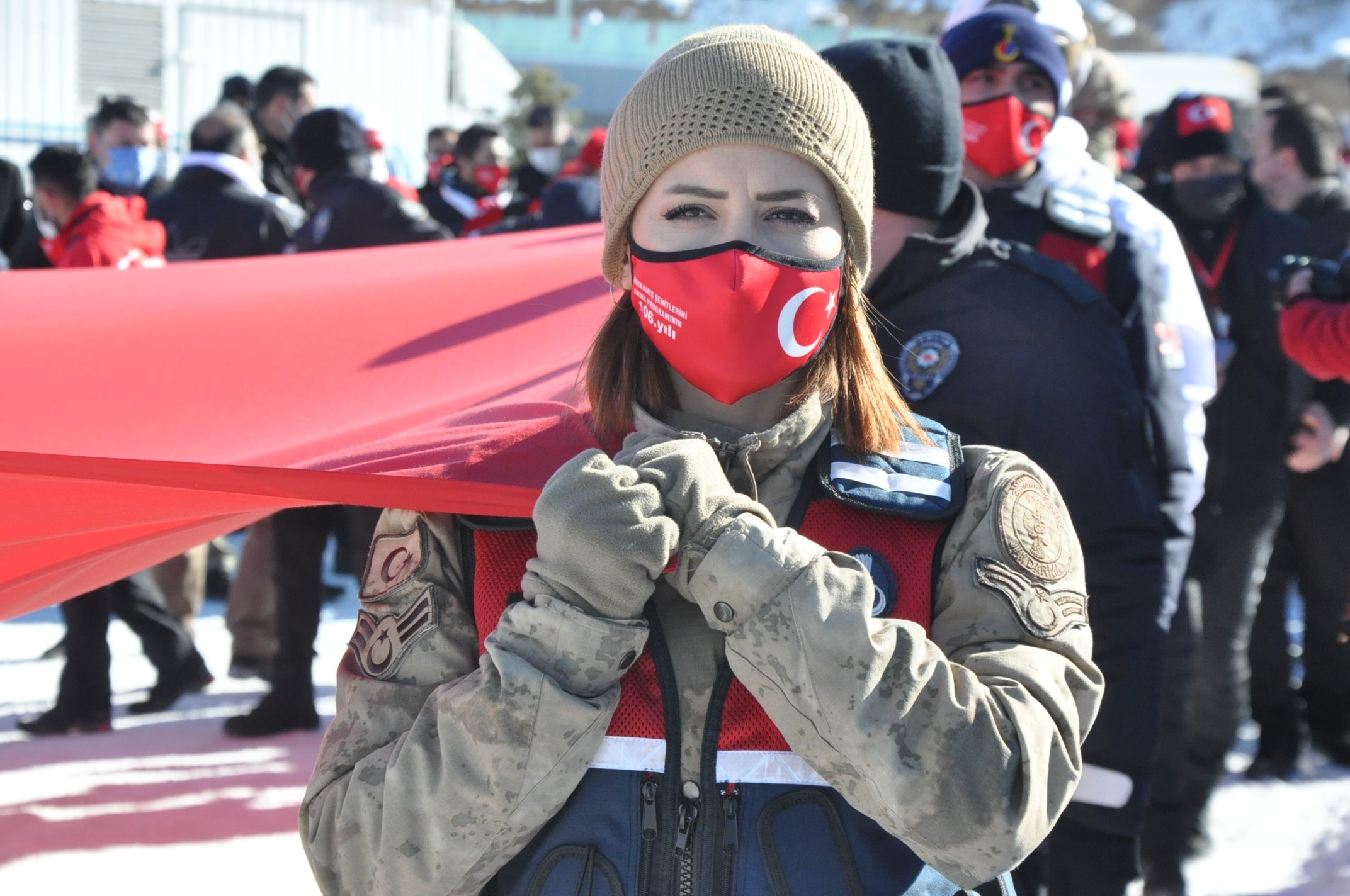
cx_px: 675
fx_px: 4775
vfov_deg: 10.7
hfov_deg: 16.1
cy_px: 448
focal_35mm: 128
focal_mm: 85
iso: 1600
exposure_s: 1/1250
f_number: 9
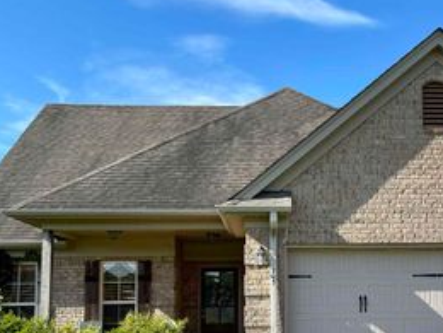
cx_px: 314
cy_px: 248
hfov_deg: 38.9
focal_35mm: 48
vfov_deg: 29.8
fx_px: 614
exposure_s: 1/2387
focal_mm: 5.1
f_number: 1.6
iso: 32
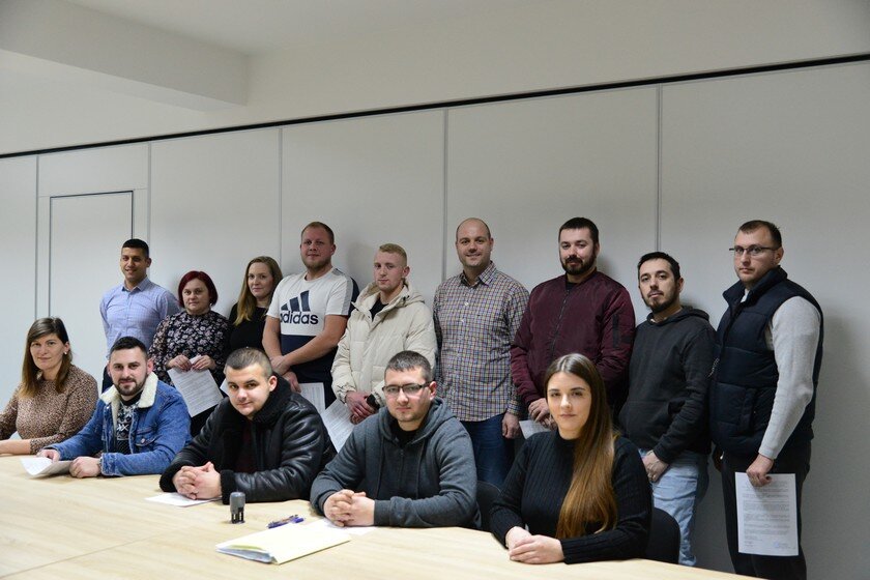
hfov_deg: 50.7
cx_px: 435
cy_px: 290
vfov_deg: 35.1
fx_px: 918
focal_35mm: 38
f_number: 4
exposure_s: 1/125
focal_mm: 38
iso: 4000
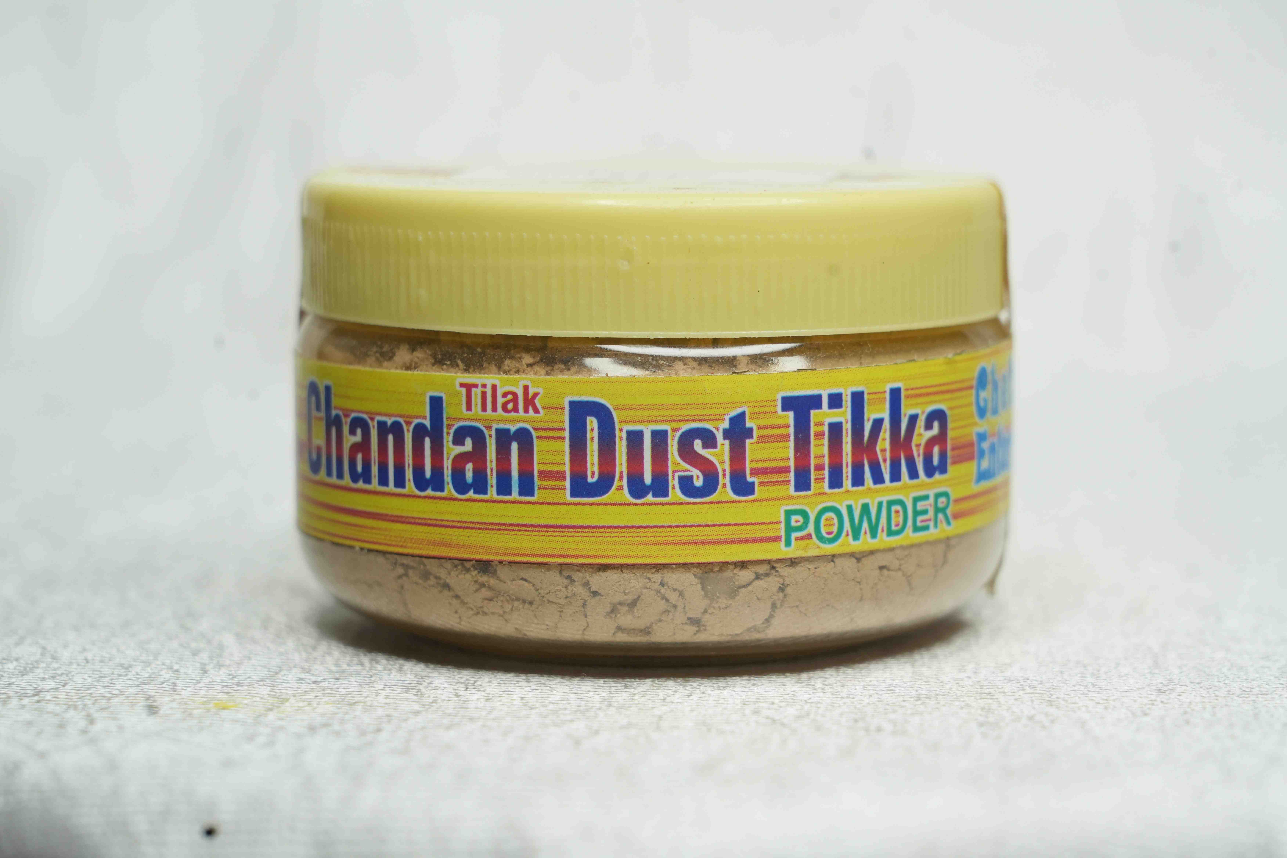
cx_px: 644
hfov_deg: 19.5
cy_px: 429
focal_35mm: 105
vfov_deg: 13.0
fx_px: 3753
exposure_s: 1/125
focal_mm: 105
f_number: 9
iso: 1000
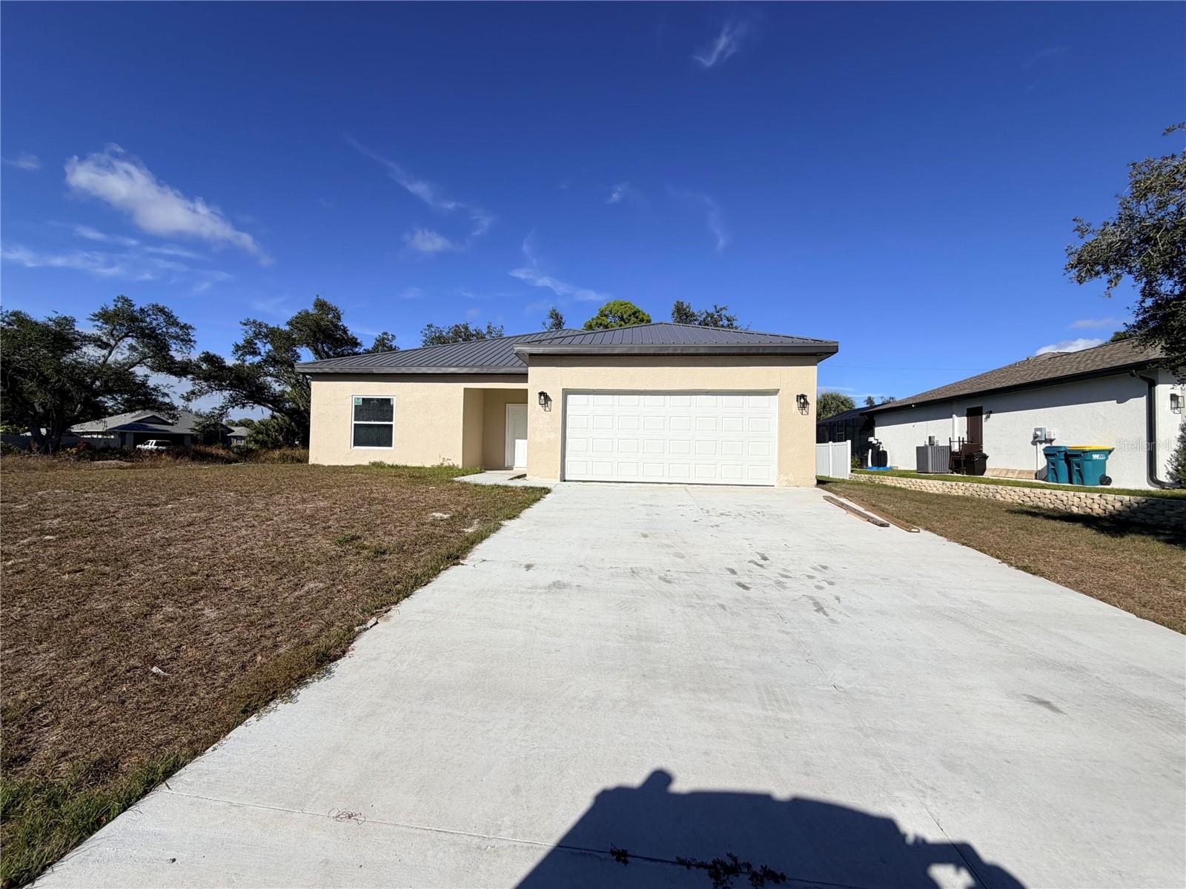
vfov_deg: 85.7
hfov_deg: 102.1
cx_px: 593
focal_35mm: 14
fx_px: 480
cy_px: 444
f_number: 2.2
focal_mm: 2.22
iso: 20
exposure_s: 1/1848
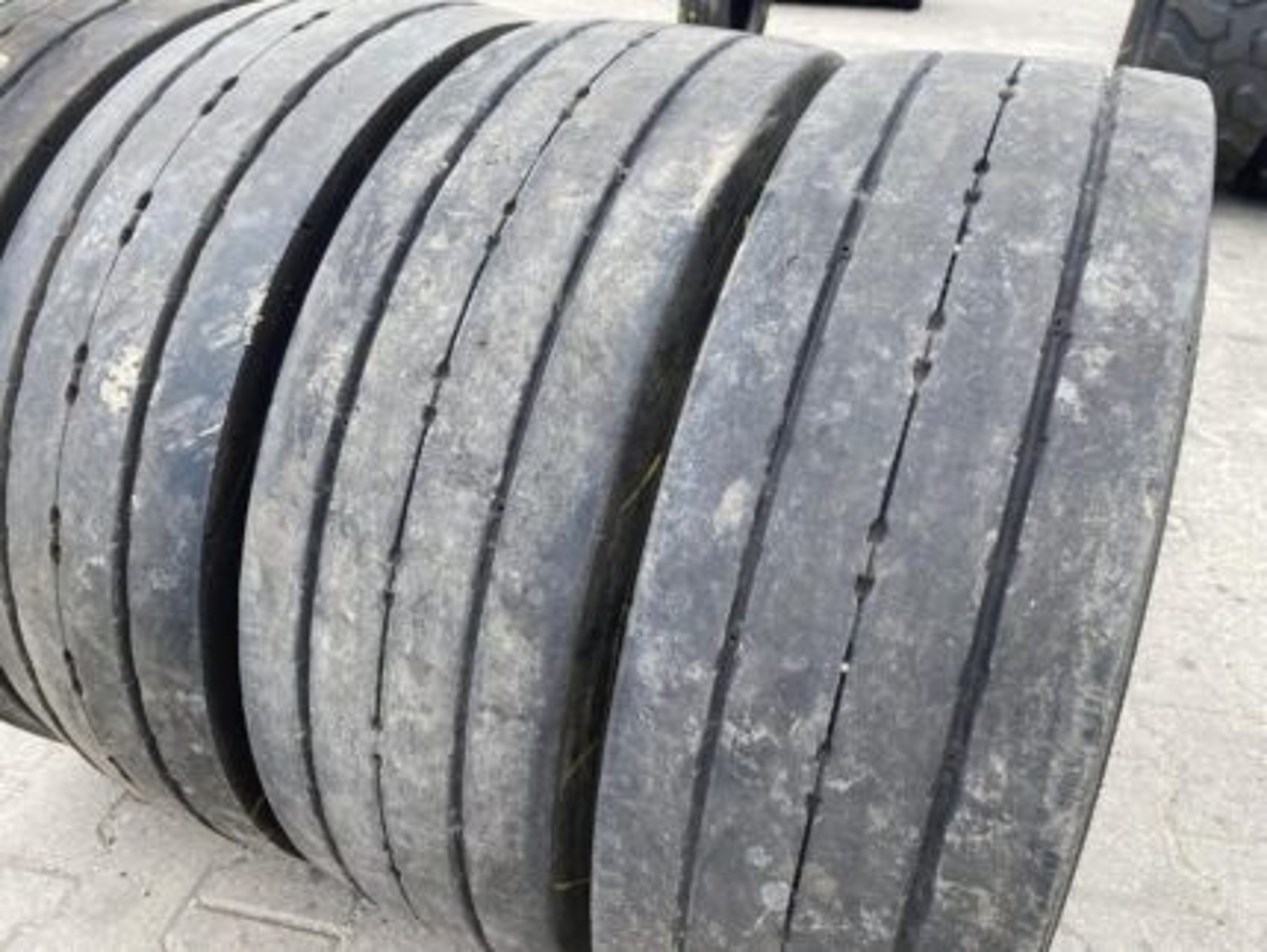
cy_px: 476
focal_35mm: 26
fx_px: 952
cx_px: 634
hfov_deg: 67.3
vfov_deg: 53.1
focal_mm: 4.25
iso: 32
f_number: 1.8
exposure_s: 1/381
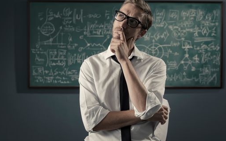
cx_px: 125
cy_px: 61
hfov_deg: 34.0
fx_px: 369
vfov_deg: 21.6
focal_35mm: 60
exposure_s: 1/60
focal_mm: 50
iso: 125
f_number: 4
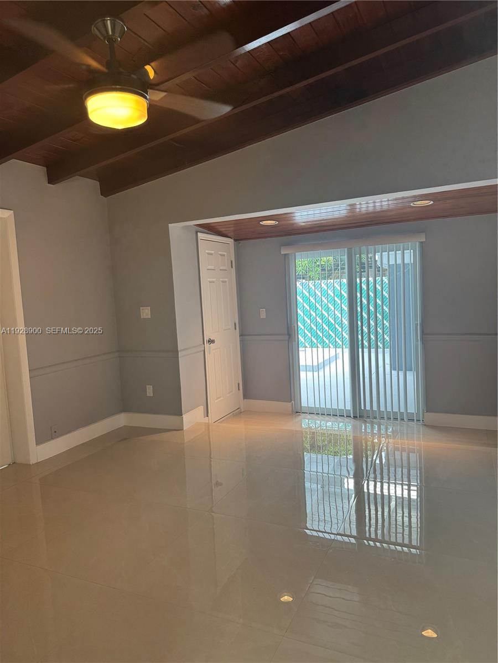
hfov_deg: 56.8
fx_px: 460
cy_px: 332
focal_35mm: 24
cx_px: 249
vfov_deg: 71.6
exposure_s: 1/120
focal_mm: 6.76
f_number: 1.78
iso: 200
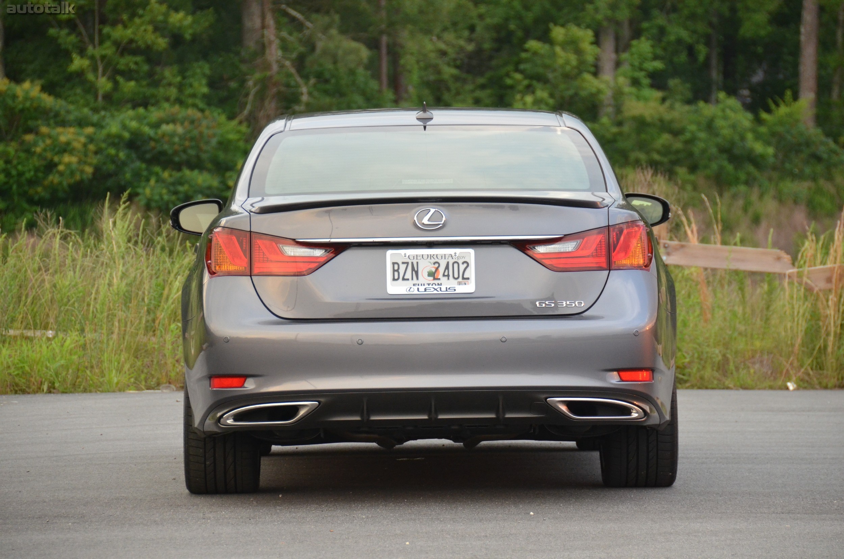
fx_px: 4562
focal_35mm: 195
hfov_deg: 10.6
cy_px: 280
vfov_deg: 7.0
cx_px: 422
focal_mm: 130
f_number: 5.6
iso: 1600
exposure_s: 1/500
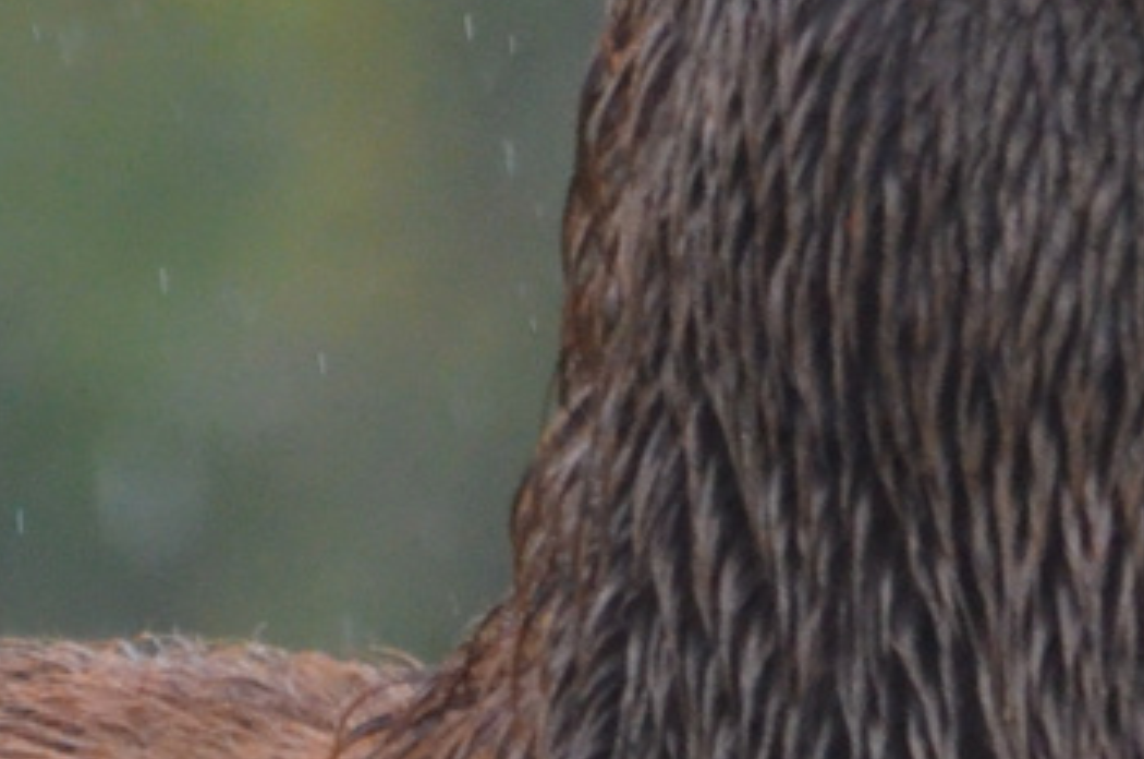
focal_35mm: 3494
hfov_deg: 0.6
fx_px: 110828
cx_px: 351
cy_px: -818
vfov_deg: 0.4
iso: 2500
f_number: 6.3
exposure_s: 1/640
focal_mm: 500
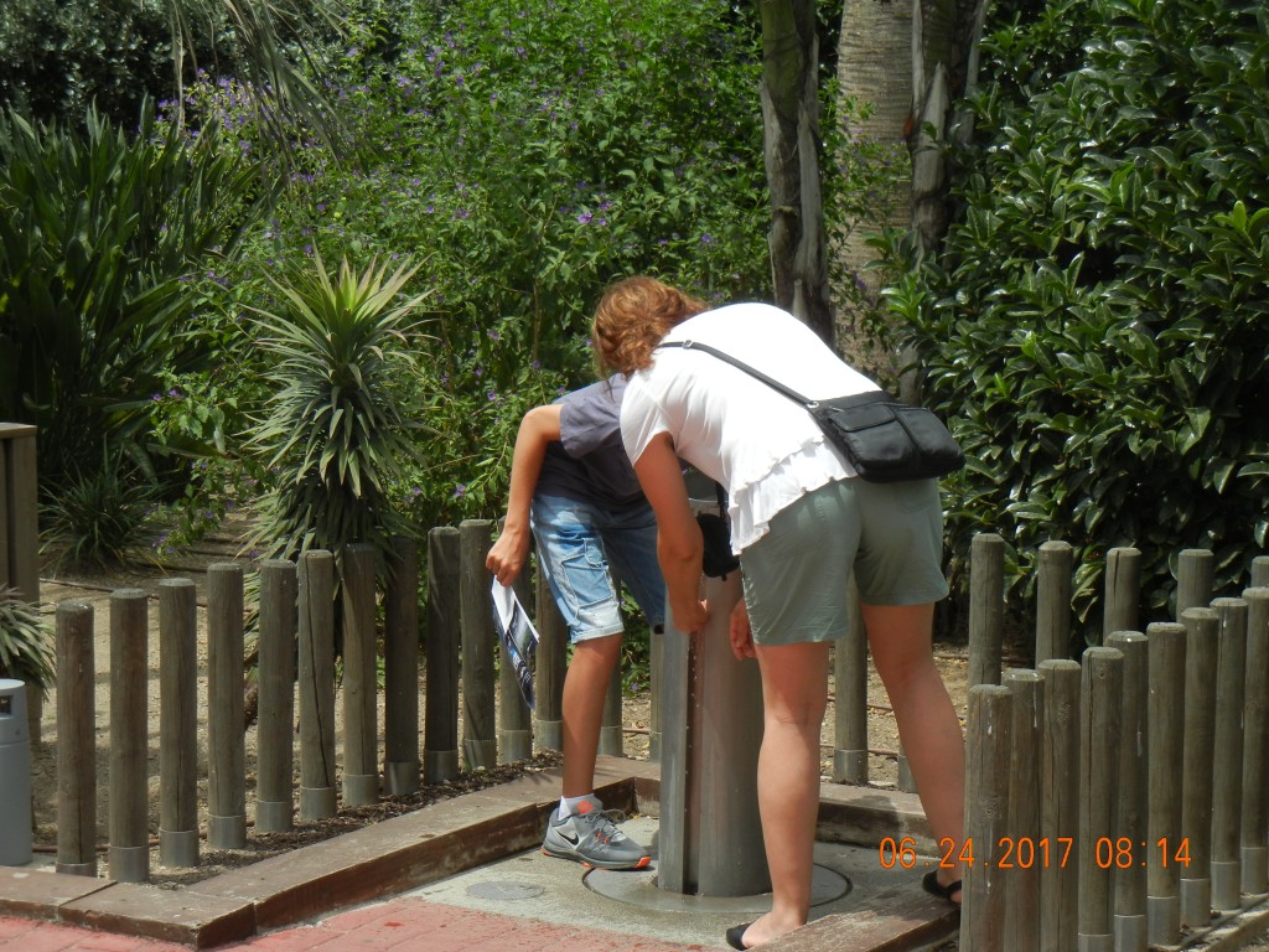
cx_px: 634
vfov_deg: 16.6
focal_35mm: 89
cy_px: 476
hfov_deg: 22.0
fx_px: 3263
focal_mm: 16
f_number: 4.4
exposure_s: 1/692
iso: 160
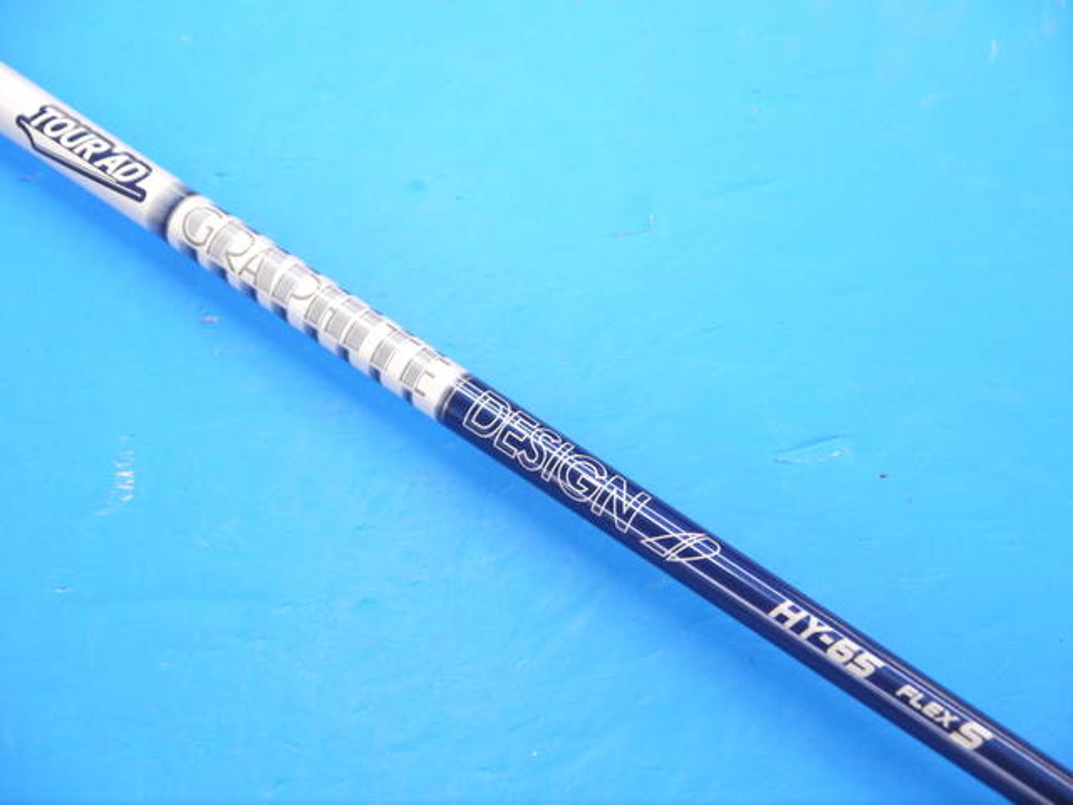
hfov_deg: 23.3
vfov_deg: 17.6
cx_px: 536
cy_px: 402
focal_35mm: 84
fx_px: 2604
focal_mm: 42
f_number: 5.6
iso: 800
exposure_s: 1/80
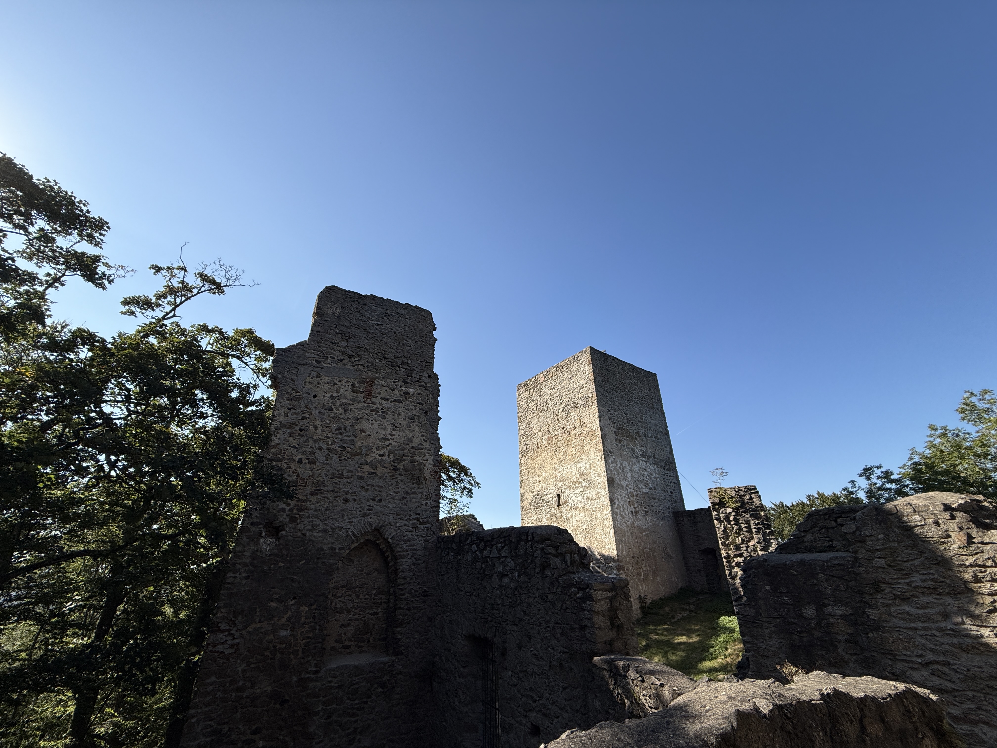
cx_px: 498
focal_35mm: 14
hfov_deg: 102.1
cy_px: 374
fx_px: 403
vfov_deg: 85.7
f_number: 2.2
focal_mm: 2.22
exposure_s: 1/1698
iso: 50
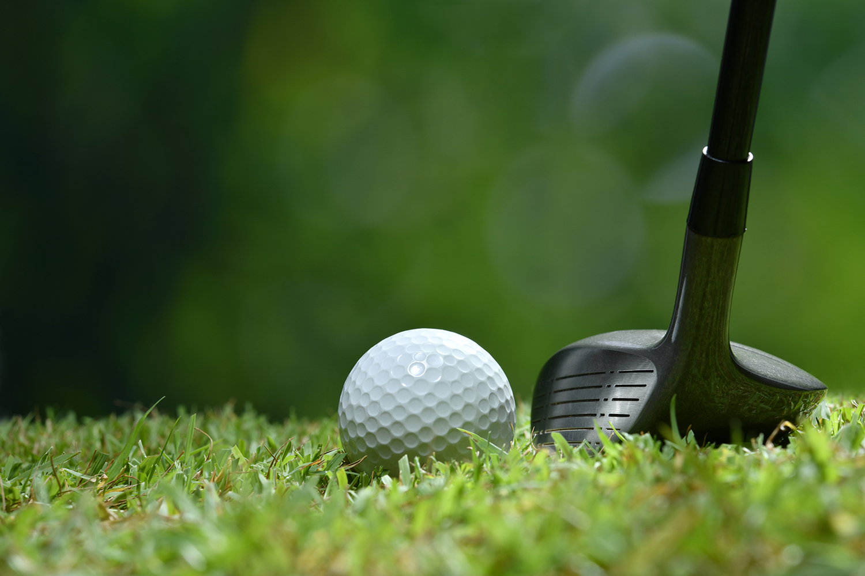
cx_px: 432
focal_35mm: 60
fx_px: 1442
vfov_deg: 22.6
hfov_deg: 33.4
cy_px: 288
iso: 100
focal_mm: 60
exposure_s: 1/125
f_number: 16
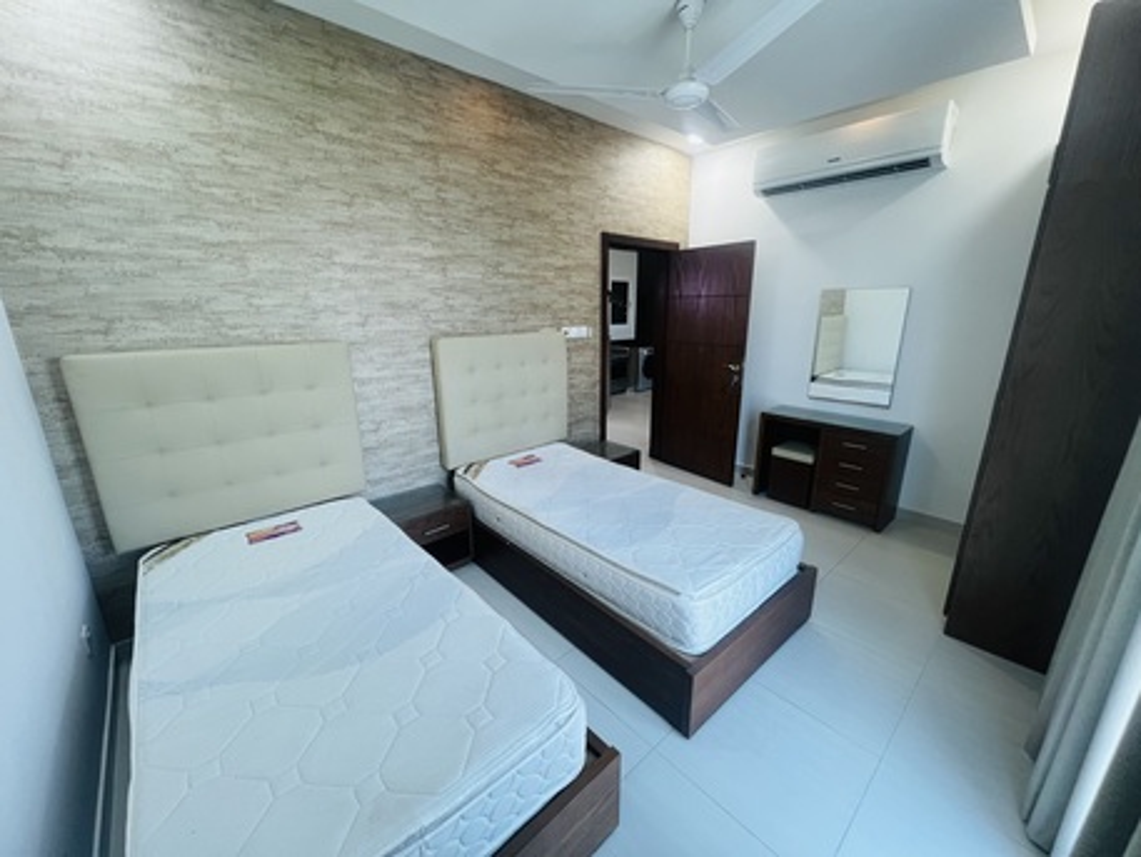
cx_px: 570
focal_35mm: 13
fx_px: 429
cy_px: 428
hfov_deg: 106.2
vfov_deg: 89.9
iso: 160
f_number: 1.8
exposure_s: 1/99
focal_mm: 1.57
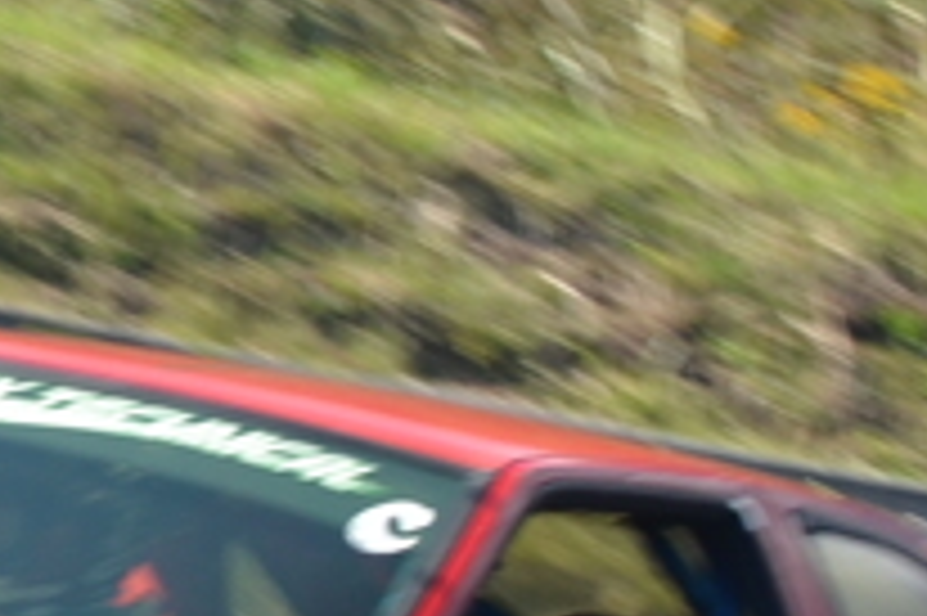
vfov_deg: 1.4
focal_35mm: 968
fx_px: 24905
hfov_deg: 2.1
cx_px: -279
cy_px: 629
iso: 200
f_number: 10
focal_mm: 130
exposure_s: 1/250
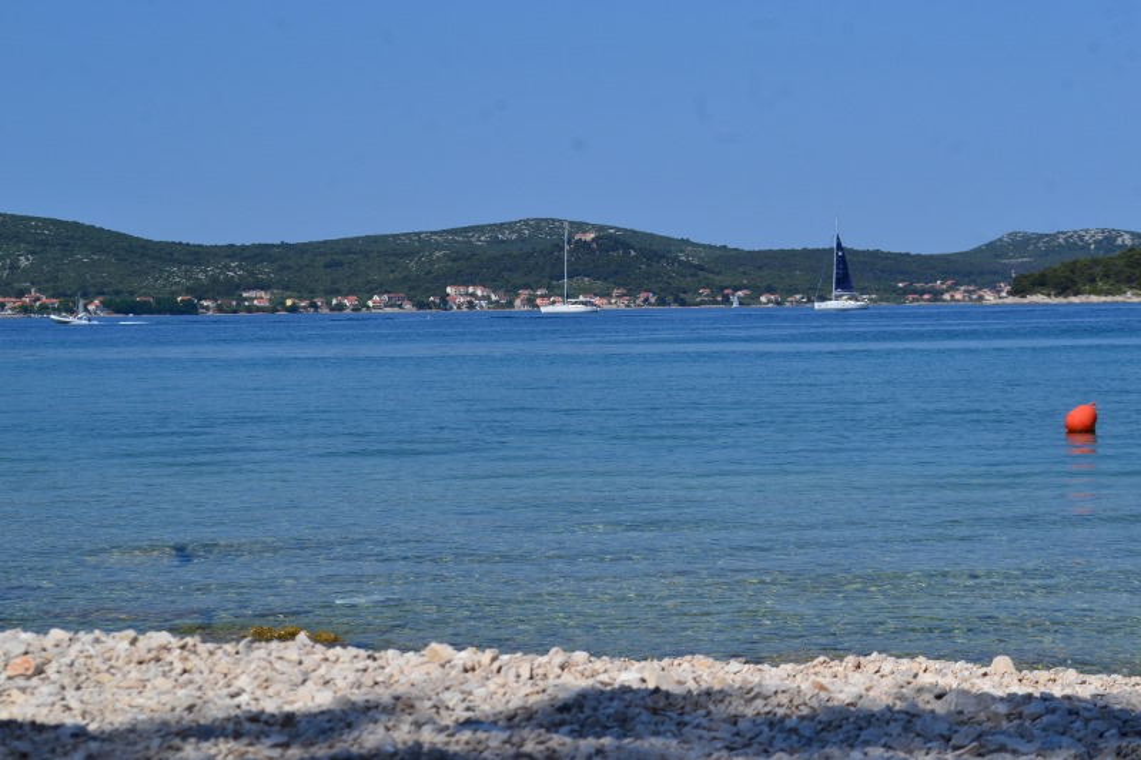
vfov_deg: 16.5
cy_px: 380
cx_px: 570
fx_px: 2614
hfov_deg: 24.6
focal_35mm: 82
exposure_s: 1/500
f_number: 11
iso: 220
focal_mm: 55
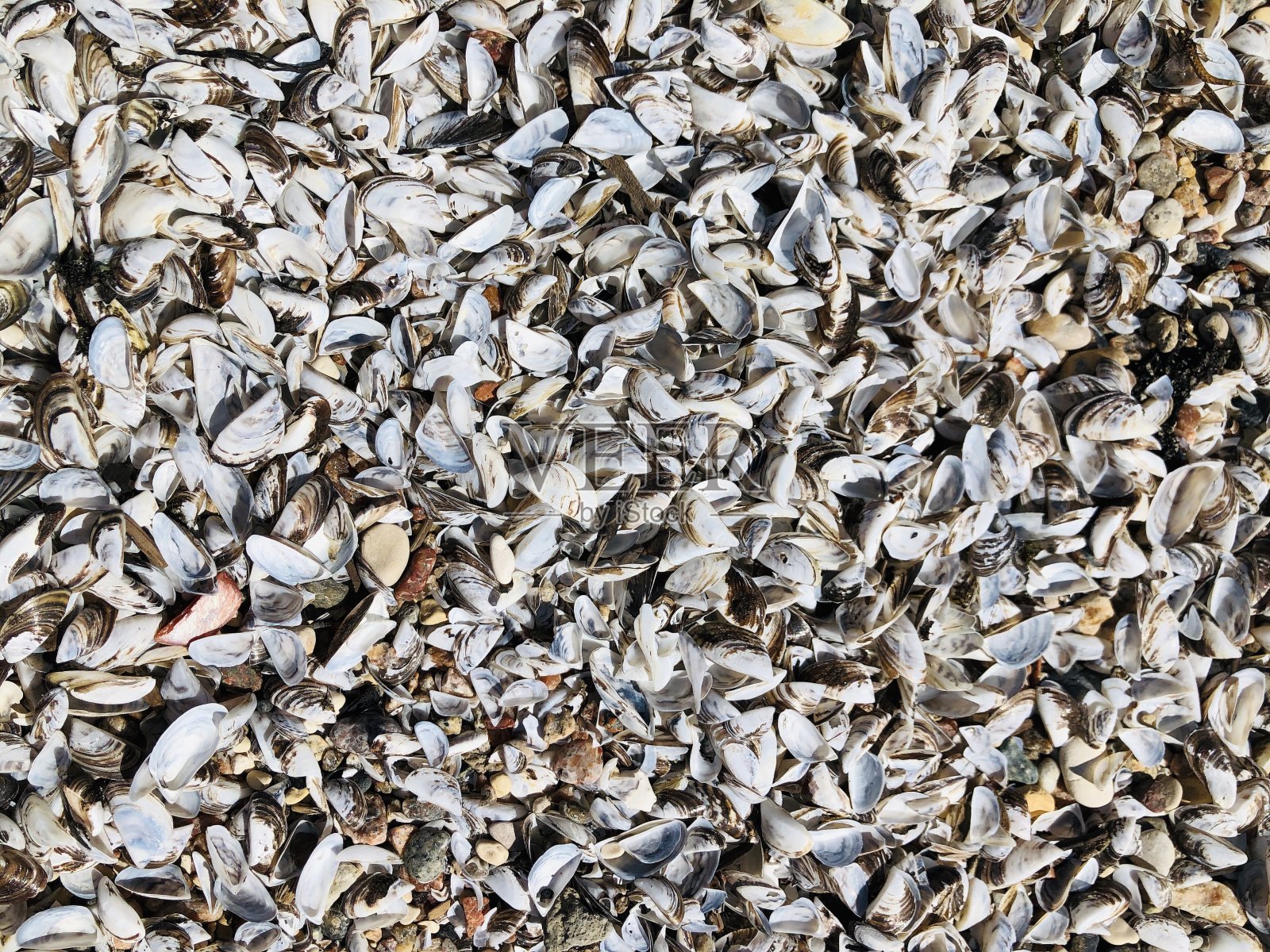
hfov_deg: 63.4
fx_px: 1027
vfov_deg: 49.7
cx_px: 635
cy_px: 476
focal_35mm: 28
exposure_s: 1/5348
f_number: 1.8
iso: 25
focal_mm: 3.99
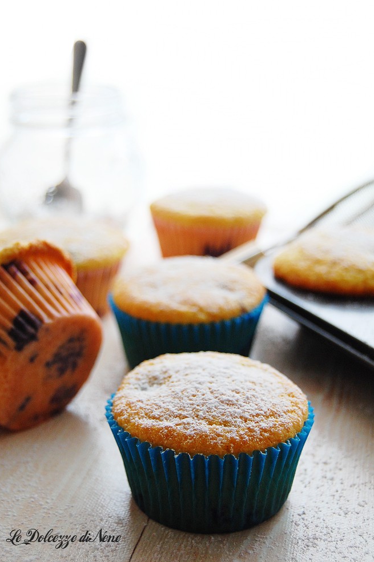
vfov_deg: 32.9
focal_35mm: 61
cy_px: 282
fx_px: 951
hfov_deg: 22.3
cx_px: 185
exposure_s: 1/60
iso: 400
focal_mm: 40
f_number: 5
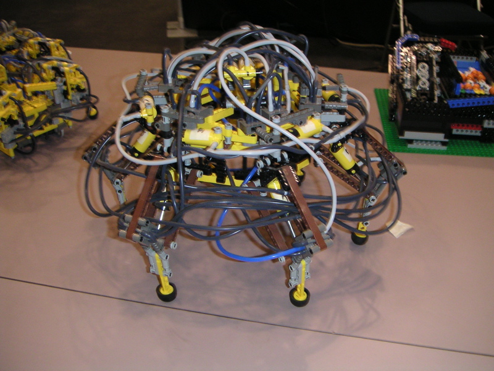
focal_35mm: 38
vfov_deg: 37.7
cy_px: 186
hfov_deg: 49.0
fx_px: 542
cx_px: 247
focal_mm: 6
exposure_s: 1/45
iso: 160
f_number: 2.8
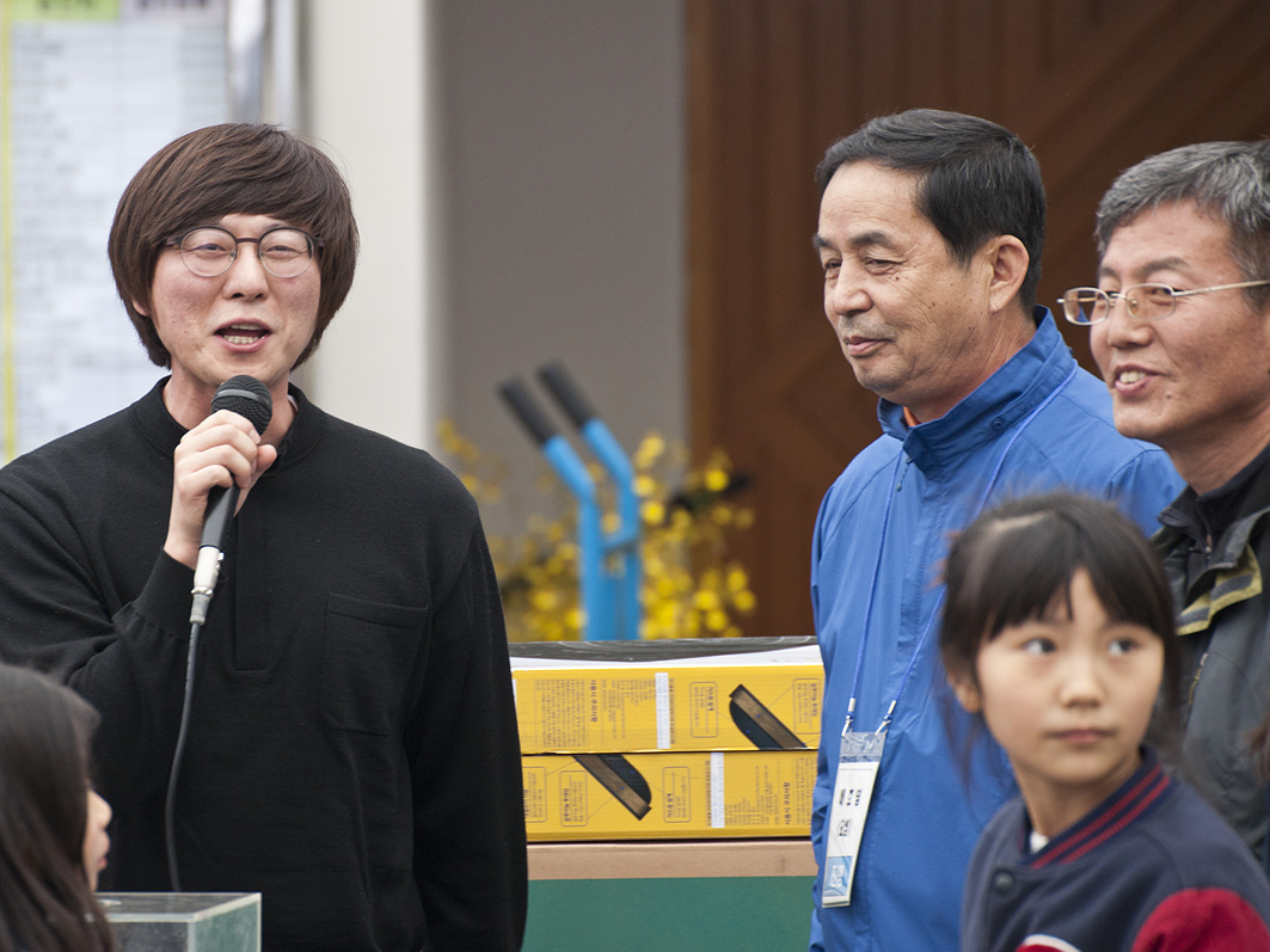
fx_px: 13536
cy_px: 475
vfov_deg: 4.0
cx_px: 573
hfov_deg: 5.4
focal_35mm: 369
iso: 400
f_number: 6.3
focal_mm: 340
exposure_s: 1/125
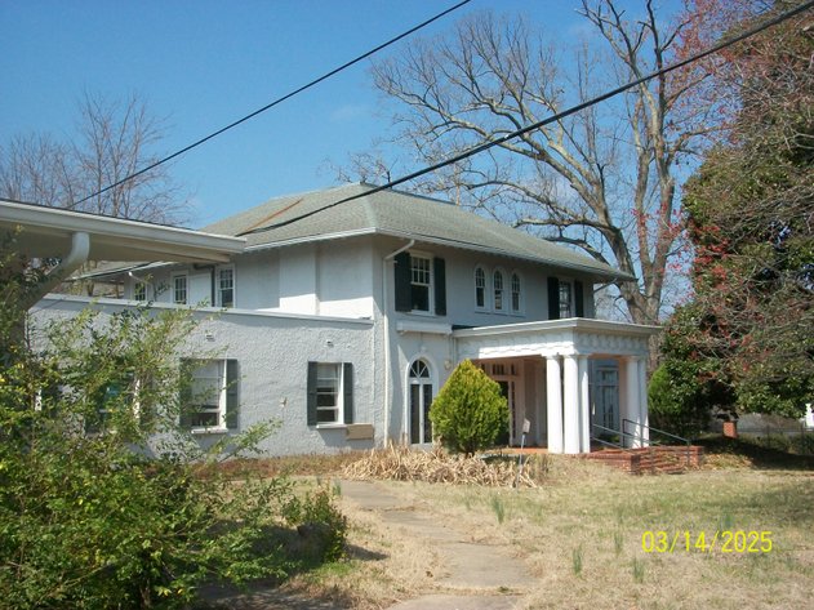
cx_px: 407
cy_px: 305
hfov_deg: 44.8
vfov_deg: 34.3
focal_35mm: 42
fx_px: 987
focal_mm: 7.1
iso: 80
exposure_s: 1/320
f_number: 6.3
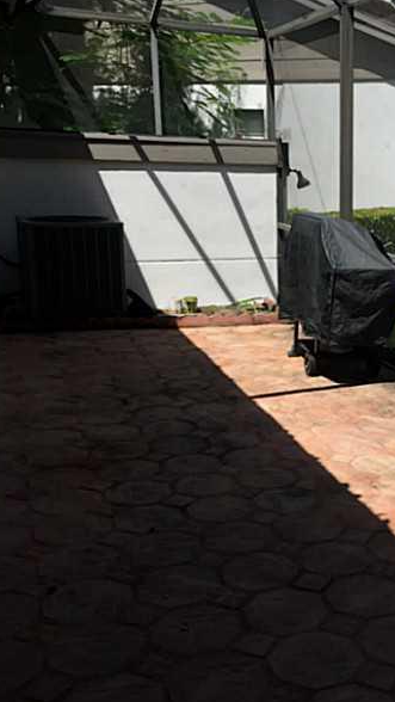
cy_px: 351
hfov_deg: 26.1
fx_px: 800
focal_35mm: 43
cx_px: 407
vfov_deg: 47.3
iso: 32
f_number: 2.2
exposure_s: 1/1364
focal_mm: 4.15
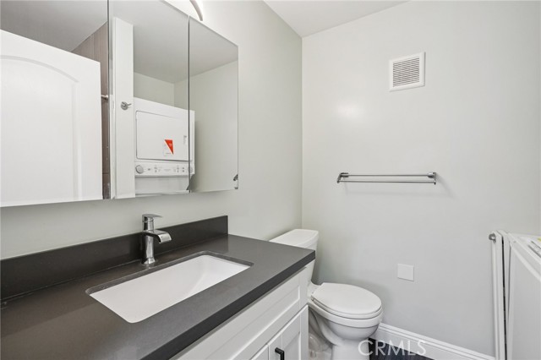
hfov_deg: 96.8
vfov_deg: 73.7
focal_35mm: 16
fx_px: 240
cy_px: 180
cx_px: 270
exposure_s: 1/5
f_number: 8
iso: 400
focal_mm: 16
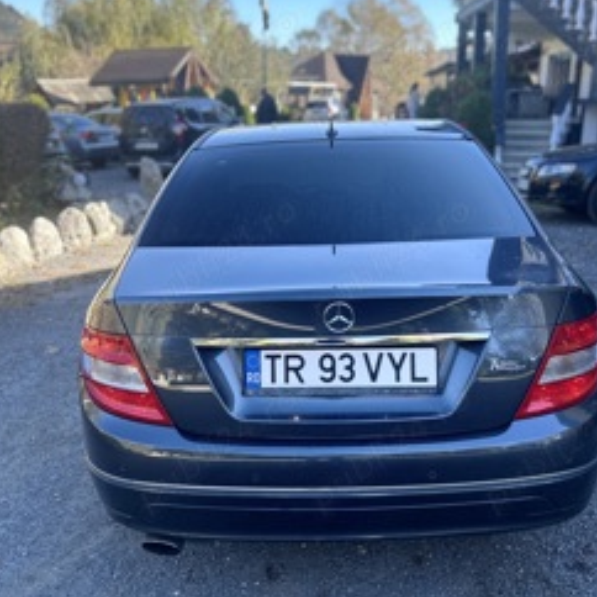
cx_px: 303
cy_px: 301
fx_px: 741
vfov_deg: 43.9
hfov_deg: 43.9
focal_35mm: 38
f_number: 1.5
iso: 50
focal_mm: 5.7
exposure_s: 1/482
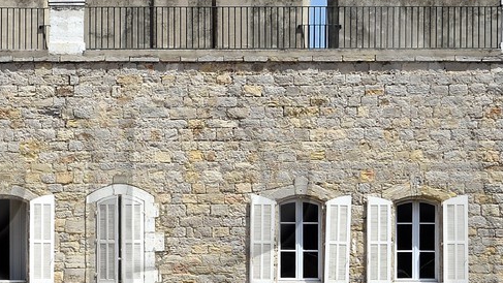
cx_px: 63
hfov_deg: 8.9
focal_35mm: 241
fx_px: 3215
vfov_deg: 5.0
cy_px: 271
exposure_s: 1/320
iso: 200
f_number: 13
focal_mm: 70
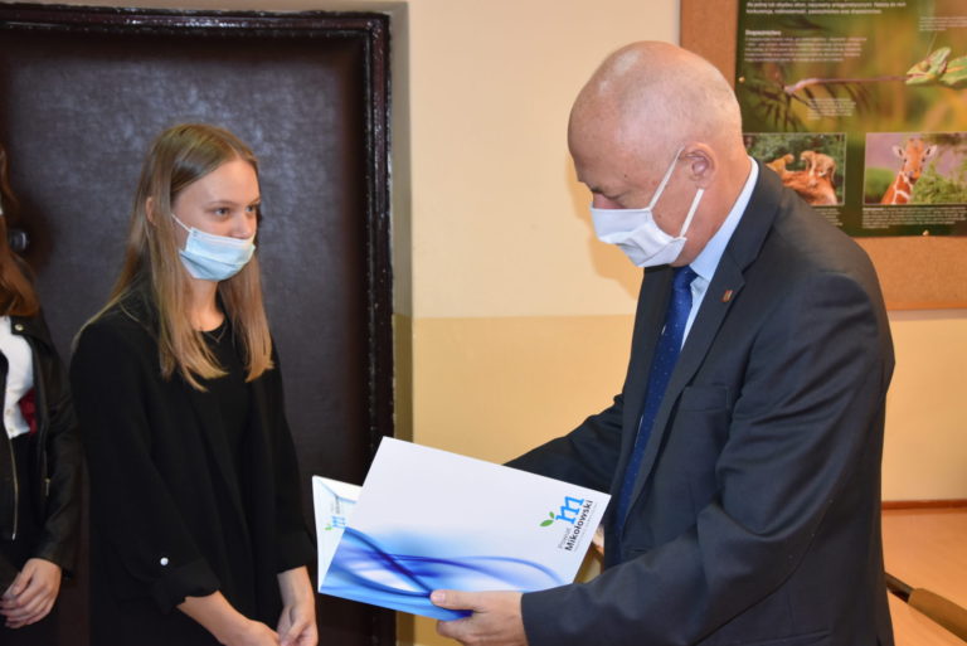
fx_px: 1532
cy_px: 323
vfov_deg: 23.8
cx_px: 484
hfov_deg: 35.0
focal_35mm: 57
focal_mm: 38
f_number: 4.5
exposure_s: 1/60
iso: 1400
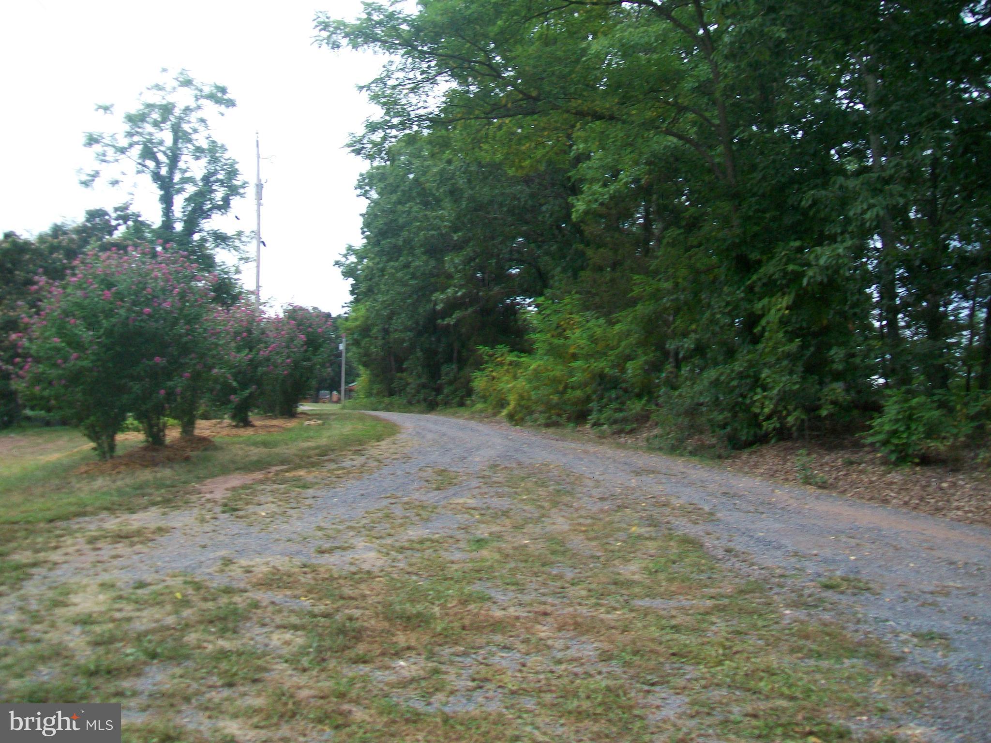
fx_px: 973
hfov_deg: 54.0
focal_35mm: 34
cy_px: 372
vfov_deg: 41.8
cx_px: 496
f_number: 2.7
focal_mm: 6.1
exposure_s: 1/80
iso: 64
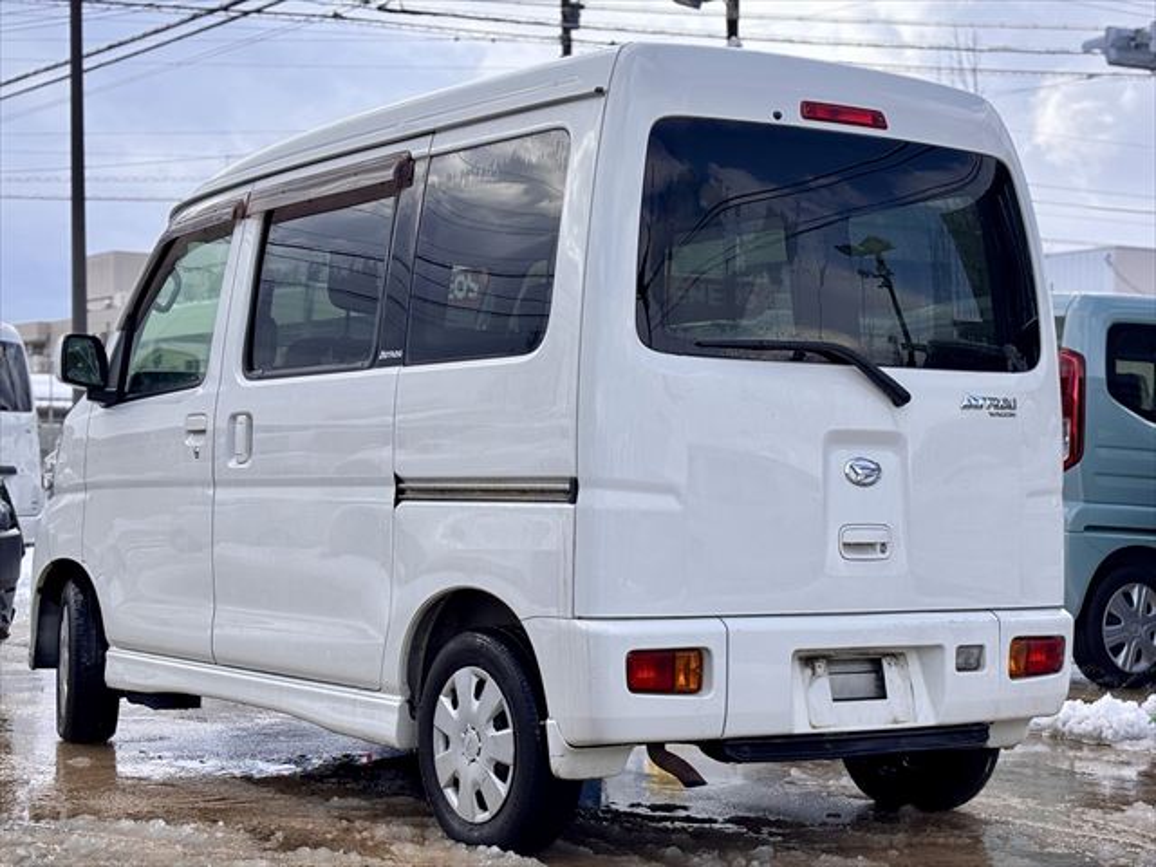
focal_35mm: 52
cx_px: 578
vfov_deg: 28.0
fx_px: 1737
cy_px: 434
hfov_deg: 36.8
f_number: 1.6
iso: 32
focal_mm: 5.96
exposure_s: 1/2288
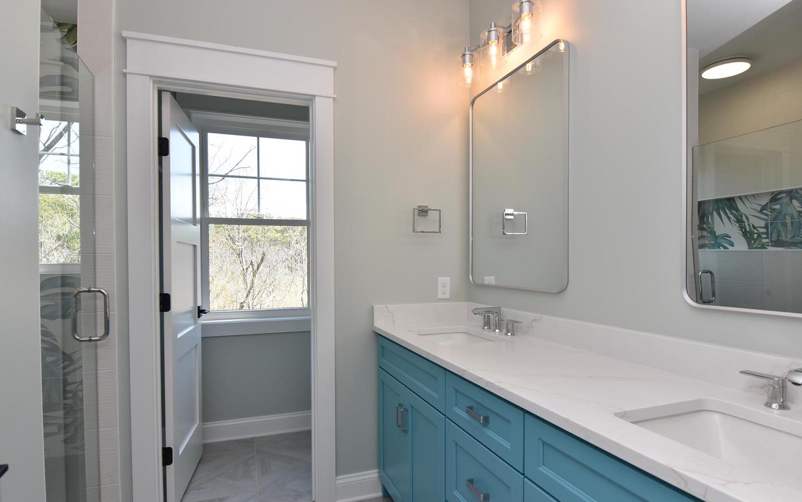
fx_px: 415
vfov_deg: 62.2
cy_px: 268
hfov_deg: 88.0
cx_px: 400
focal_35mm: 19
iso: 500
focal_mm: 12
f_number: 8
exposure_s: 1/125
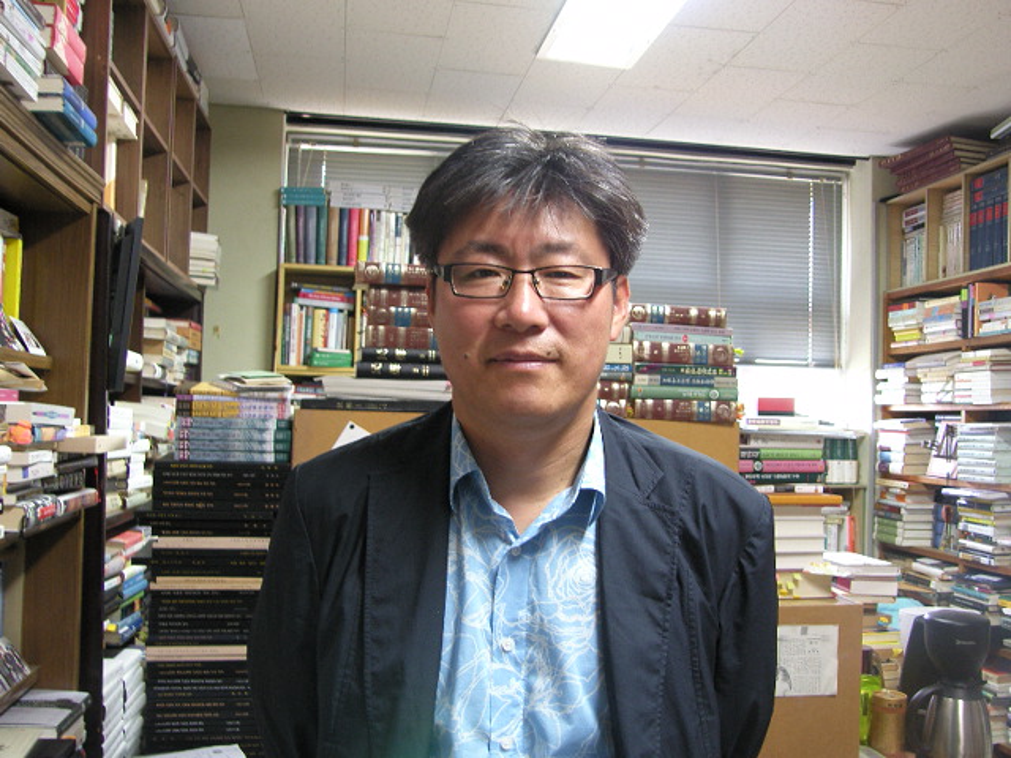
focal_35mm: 35
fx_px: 1022
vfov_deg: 40.7
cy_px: 379
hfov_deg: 52.6
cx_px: 506
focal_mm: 9
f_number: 2.5
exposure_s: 1/10
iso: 100
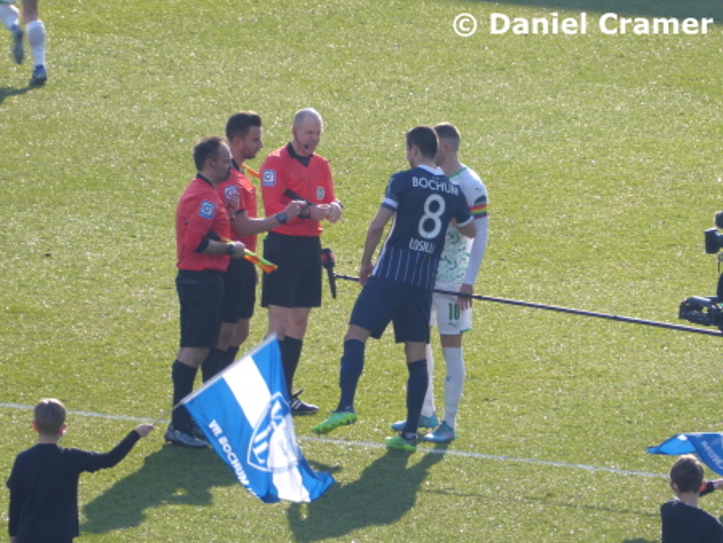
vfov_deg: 2.1
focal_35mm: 720
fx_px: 15046
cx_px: 362
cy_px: 272
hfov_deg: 2.8
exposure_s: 1/125
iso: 100
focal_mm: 129
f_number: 6.4
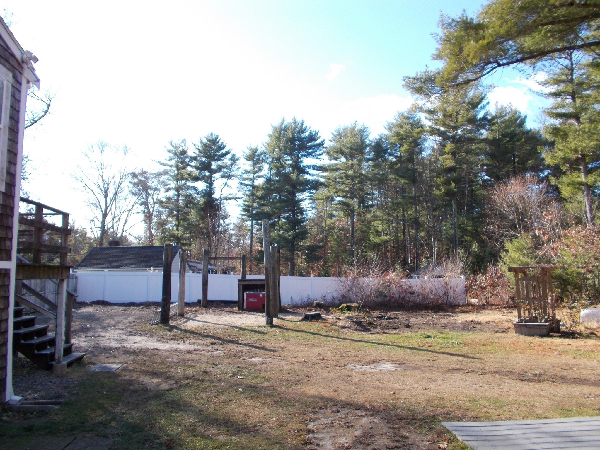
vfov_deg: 53.1
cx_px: 300
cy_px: 225
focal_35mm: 26
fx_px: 451
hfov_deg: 67.3
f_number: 3.2
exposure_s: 1/250
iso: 80
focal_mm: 4.6
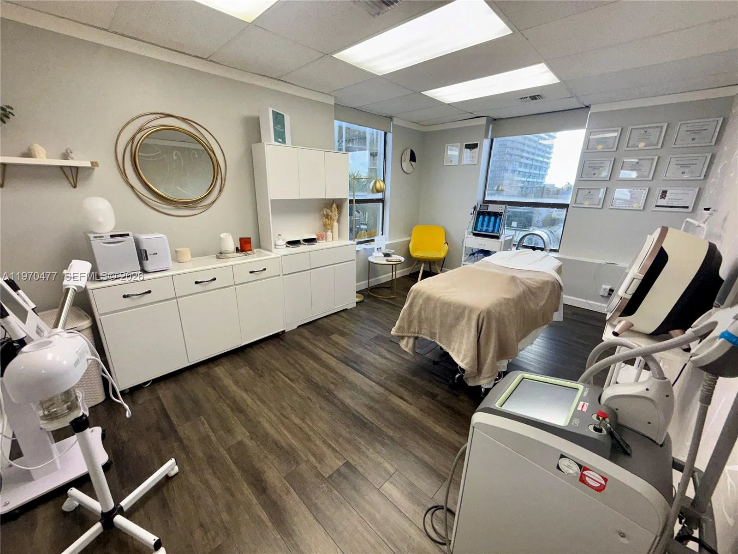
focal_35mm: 14
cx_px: 369
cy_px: 277
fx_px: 298
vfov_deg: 85.7
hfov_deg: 102.1
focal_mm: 2.22
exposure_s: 1/120
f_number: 2.2
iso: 100
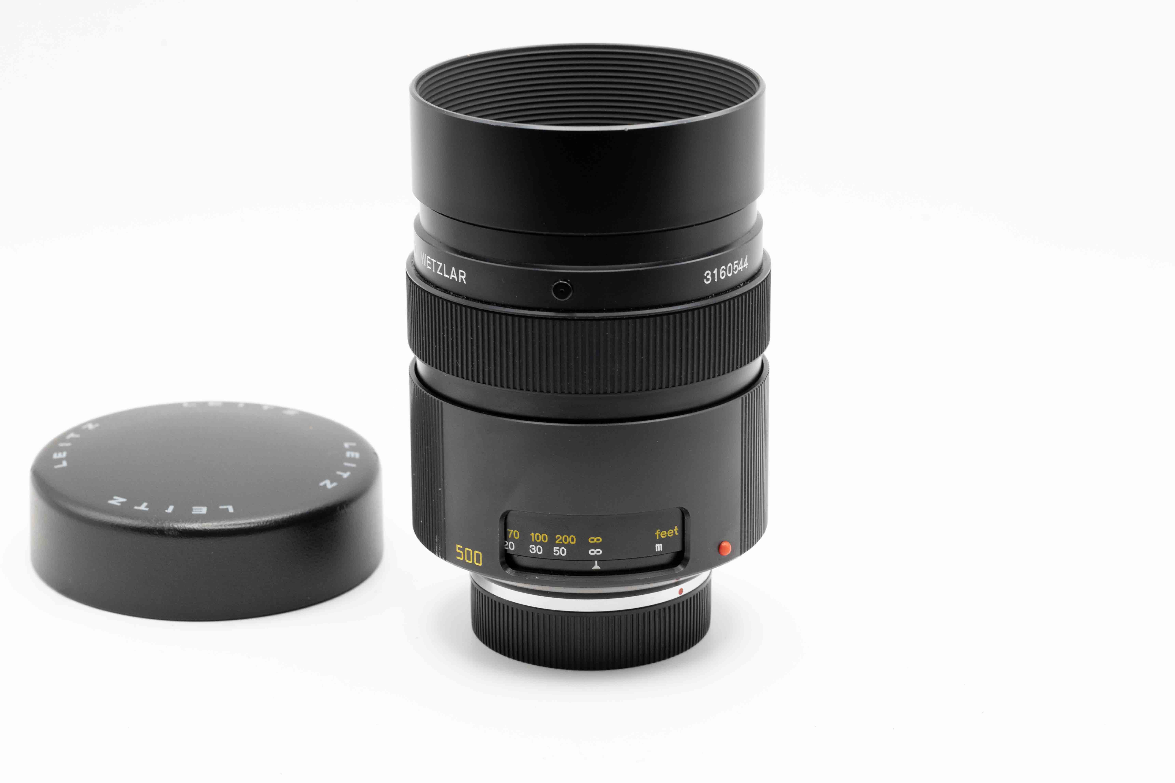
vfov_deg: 15.2
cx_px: 588
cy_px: 392
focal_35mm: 90
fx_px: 2937
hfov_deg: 22.6
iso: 3200
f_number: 13
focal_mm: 90
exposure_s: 1/125
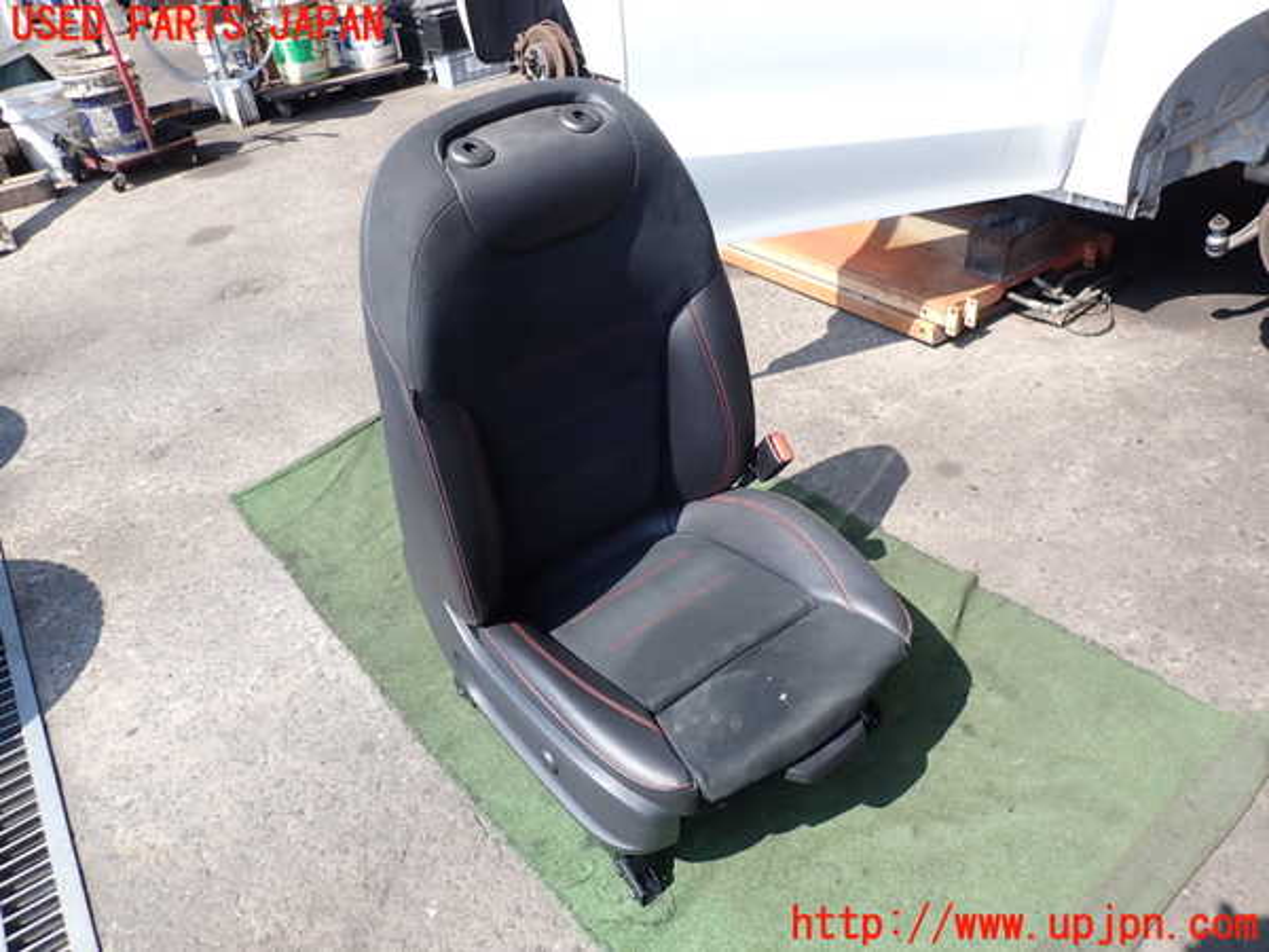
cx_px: 634
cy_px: 476
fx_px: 916
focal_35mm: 25
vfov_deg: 54.9
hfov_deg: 69.4
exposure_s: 1/500
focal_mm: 4.5
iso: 100
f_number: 2.8
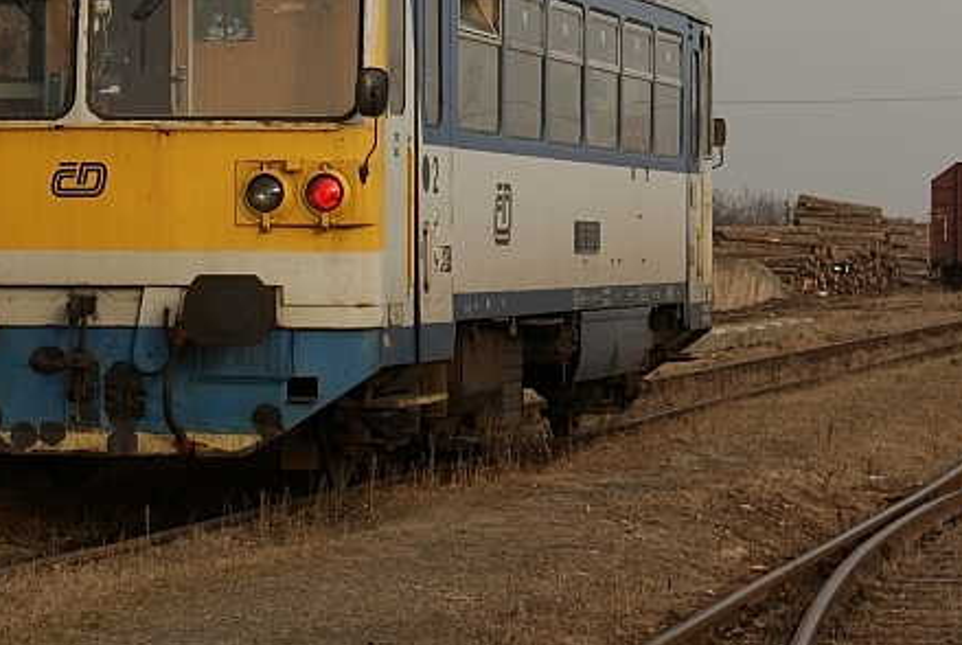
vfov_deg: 8.4
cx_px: 607
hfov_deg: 12.5
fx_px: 4388
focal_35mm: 164
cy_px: 127
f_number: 7.1
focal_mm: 60
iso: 100
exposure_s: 1/160
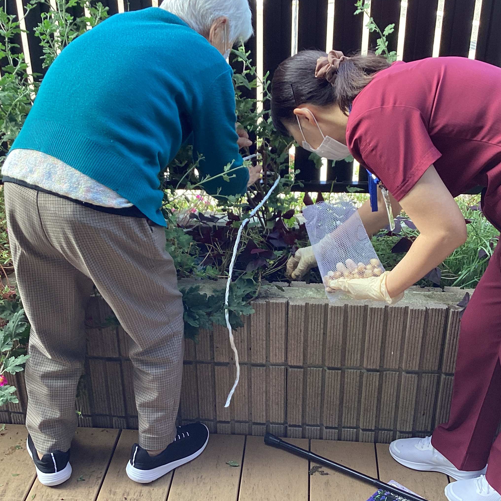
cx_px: 233
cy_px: 275
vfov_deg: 38.3
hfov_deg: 38.3
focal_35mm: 44
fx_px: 720
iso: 50
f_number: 2.4
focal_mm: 3.3
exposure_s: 1/120
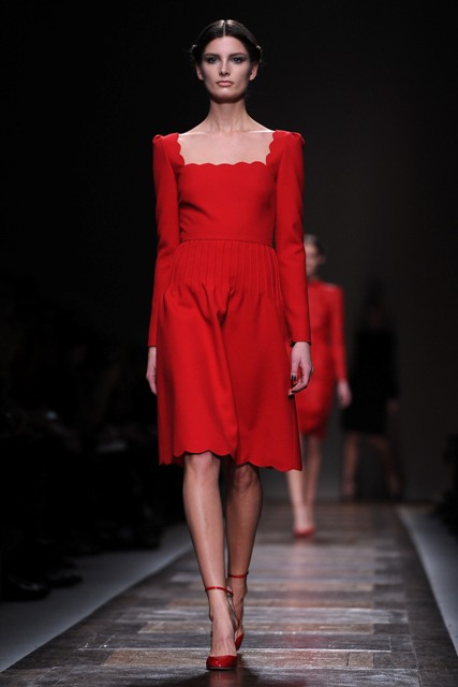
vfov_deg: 10.3
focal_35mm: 200
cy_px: 344
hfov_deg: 6.9
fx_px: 3814
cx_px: 229
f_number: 4.5
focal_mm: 200
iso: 1600
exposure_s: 1/500
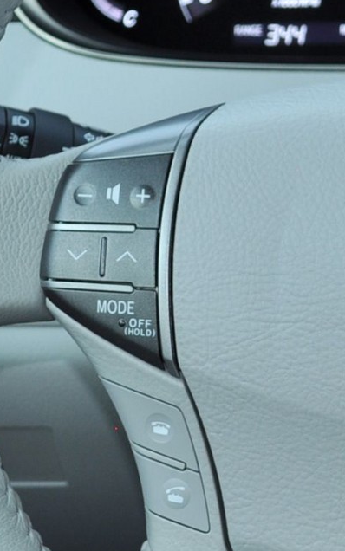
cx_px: 533
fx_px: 1984
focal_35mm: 132
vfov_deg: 15.8
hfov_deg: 9.6
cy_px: 224
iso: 200
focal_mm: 22
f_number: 4.5
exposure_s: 1/20
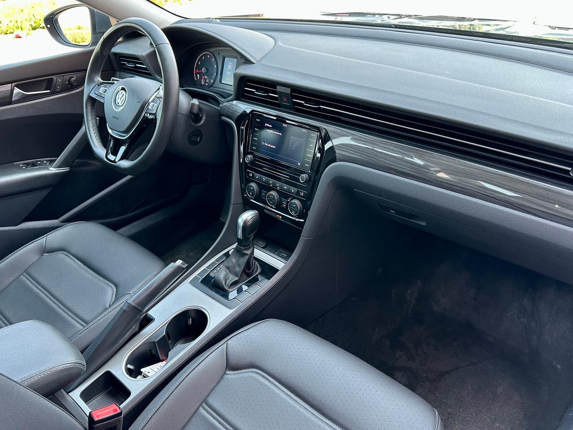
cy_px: 215
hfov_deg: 71.6
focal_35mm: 24
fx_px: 397
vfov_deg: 56.8
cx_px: 286
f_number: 1.78
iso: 100
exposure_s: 1/121
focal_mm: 6.86
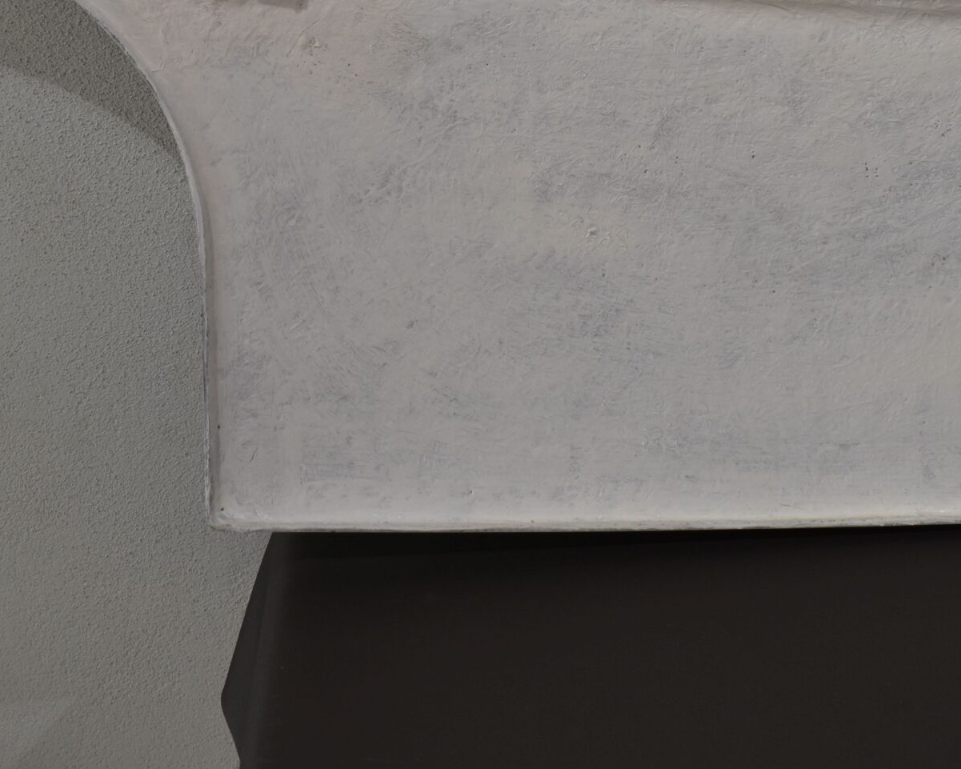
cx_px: 539
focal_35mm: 63
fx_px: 1792
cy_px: 88
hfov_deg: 30.0
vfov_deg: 23.6
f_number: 6.3
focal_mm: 21
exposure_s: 1/160
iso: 200
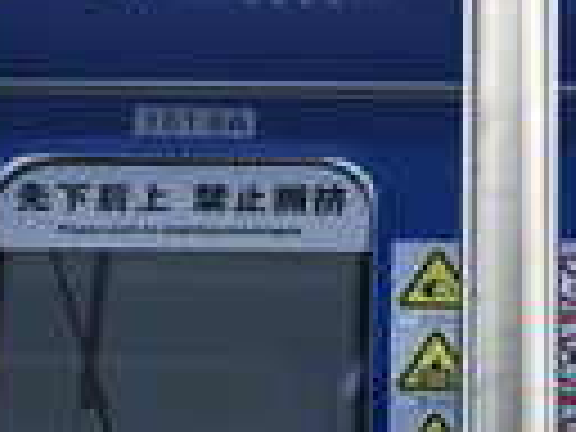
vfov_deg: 10.5
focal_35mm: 131
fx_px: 2180
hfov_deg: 14.8
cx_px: 572
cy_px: 810
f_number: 1.8
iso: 50
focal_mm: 3.99
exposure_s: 1/17
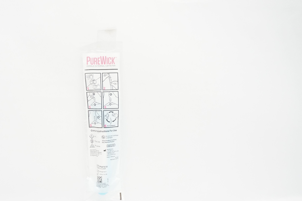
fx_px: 302
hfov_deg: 52.4
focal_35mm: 36
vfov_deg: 36.7
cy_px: 112
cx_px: 107
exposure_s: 1/125
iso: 800
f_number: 4
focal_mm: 18
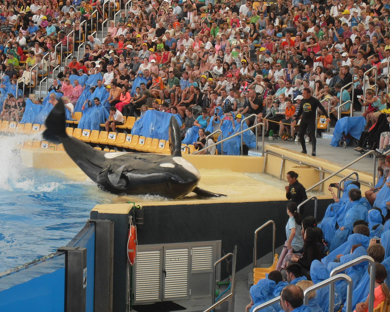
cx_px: 187
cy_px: 156
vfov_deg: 13.3
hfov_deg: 16.6
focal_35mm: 116
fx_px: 1339
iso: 100
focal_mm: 18.1
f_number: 5.2
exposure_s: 1/90
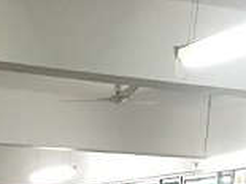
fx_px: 966
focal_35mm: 136
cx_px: 25
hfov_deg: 14.4
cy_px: 380
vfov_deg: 10.0
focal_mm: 4.15
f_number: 2.2
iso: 320
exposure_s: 1/17
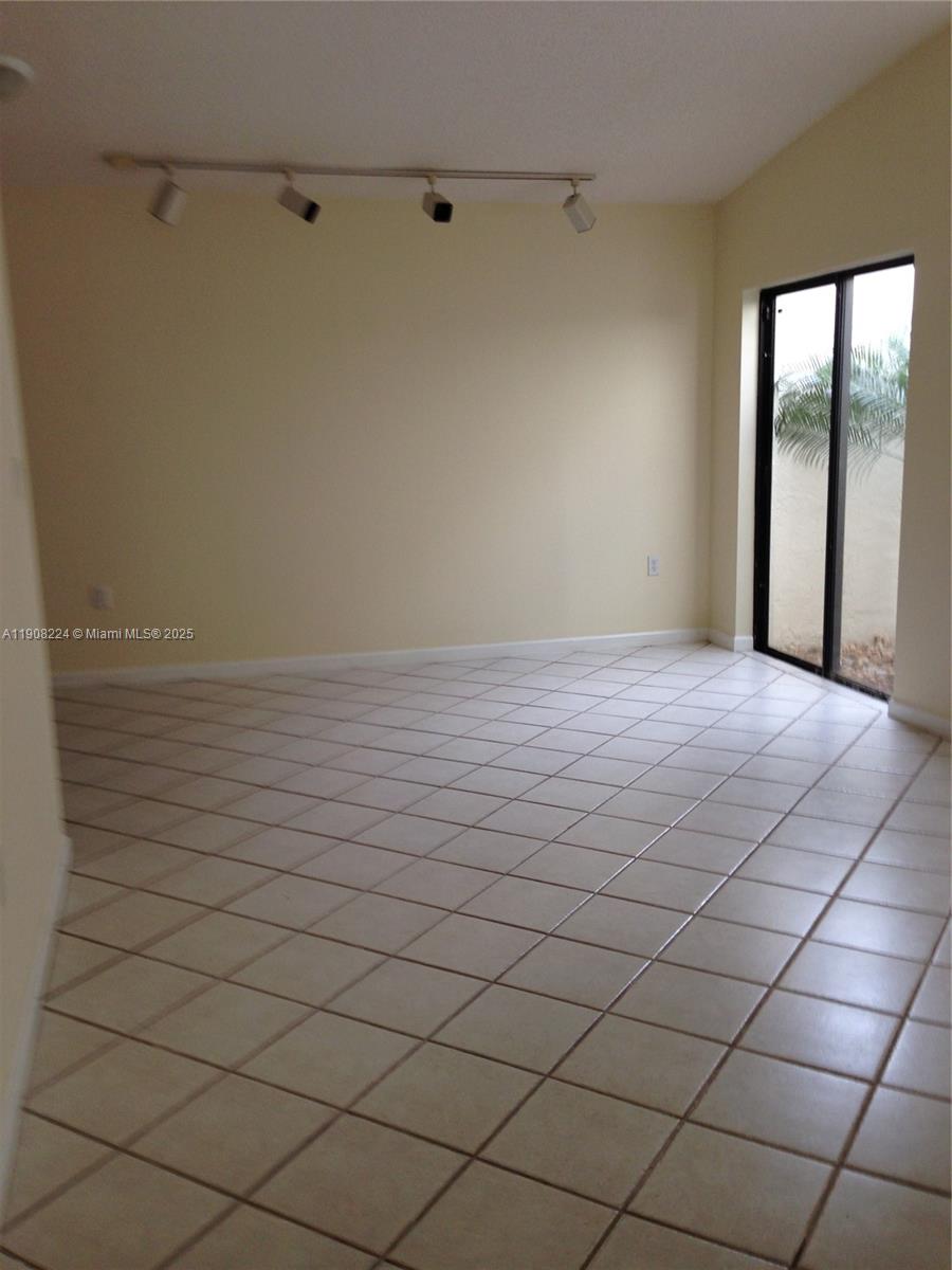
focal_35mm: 33
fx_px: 1210
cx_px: 476
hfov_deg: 42.9
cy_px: 635
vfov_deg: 55.4
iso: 50
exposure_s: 1/40
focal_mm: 4.12
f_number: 2.4
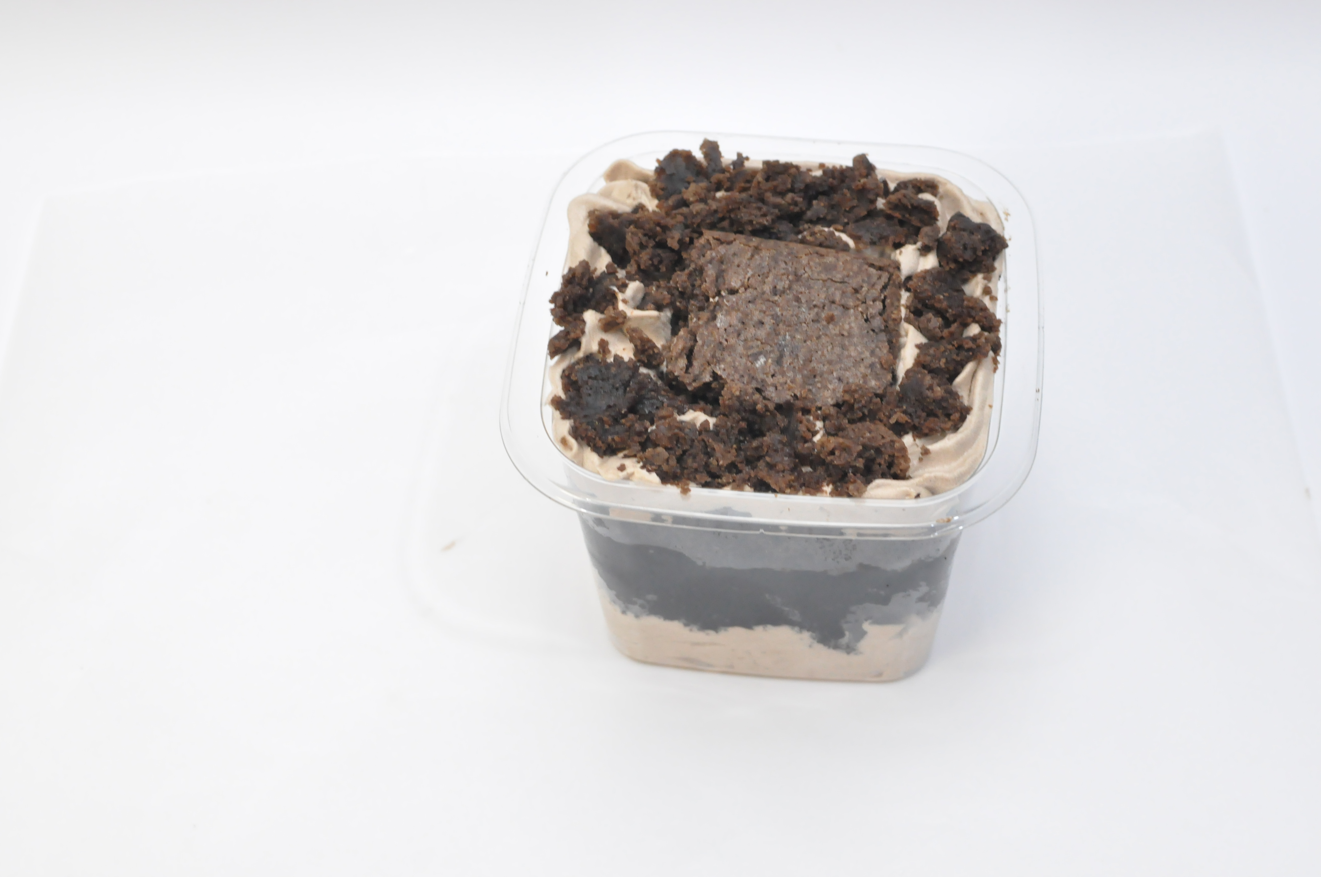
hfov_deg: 37.9
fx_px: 1924
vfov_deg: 25.7
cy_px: 438
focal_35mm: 52
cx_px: 660
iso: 2500
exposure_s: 1/80
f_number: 8
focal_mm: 35
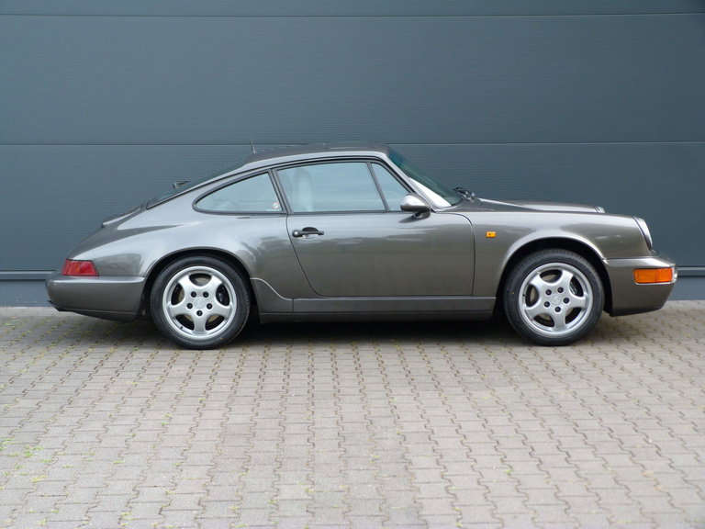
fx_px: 1242
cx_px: 352
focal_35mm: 61
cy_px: 264
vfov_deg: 24.0
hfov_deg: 31.7
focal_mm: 11
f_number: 3.3
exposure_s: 1/100
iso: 80
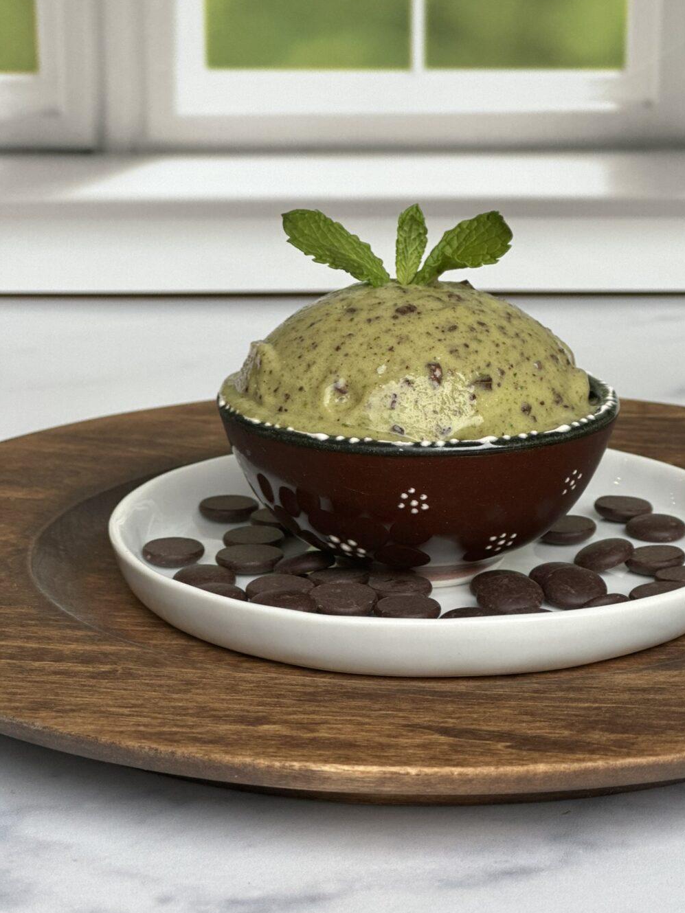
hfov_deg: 16.6
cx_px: 395
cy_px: 489
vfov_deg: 22.0
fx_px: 2348
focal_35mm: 89
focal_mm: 9
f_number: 2.8
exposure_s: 1/120
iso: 80
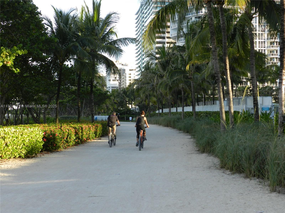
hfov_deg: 36.2
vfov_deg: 27.5
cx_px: 142
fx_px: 436
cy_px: 106
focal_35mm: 53
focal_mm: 9.4
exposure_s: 1/160
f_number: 4.4
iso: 160
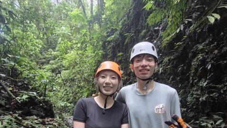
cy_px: 98
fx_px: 114
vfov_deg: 55.1
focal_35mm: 19
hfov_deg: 89.6
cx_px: 114
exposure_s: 1/60
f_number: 2.2
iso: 800
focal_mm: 1.74
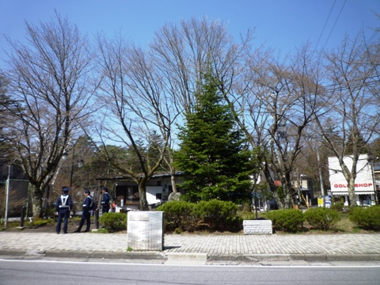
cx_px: 190
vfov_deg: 54.9
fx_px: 274
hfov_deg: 69.4
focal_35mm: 25
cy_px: 142
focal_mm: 4.4
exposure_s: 1/500
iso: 80
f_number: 3.5
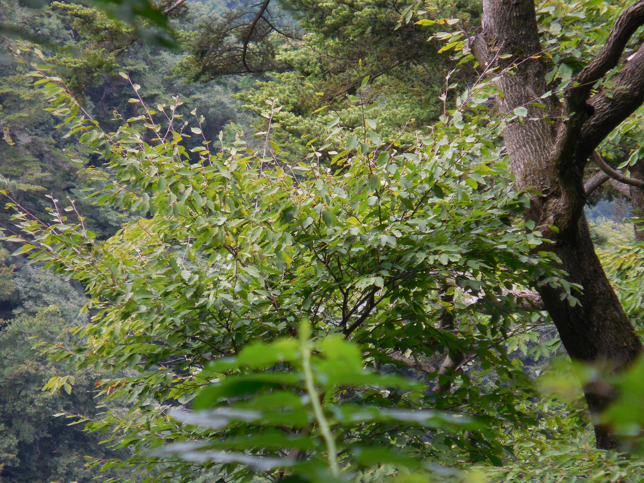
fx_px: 5581
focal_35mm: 300
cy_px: 242
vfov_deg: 5.0
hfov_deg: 6.6
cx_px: 322
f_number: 6.3
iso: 250
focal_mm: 54
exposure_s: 1/60
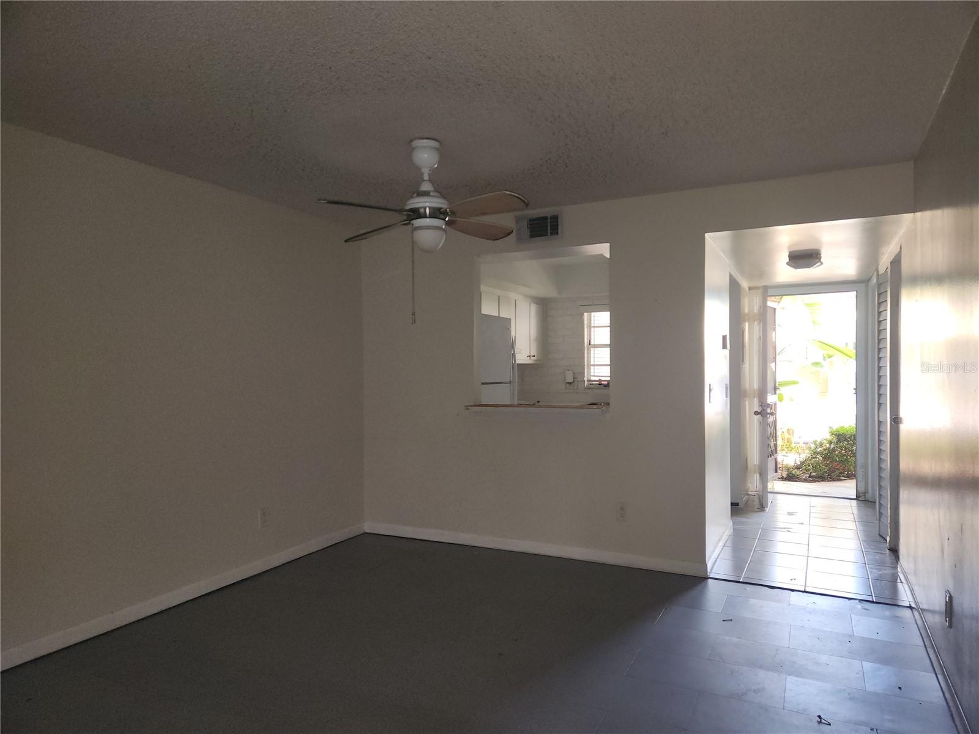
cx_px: 490
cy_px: 367
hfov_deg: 73.9
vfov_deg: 58.9
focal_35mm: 23
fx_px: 650
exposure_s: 1/60
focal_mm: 5.4
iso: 125
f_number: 1.8
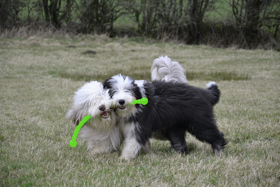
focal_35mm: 147
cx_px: 140
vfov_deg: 9.3
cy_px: 94
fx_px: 1143
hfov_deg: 14.0
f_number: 5.6
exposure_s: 1/500
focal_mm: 98
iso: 400
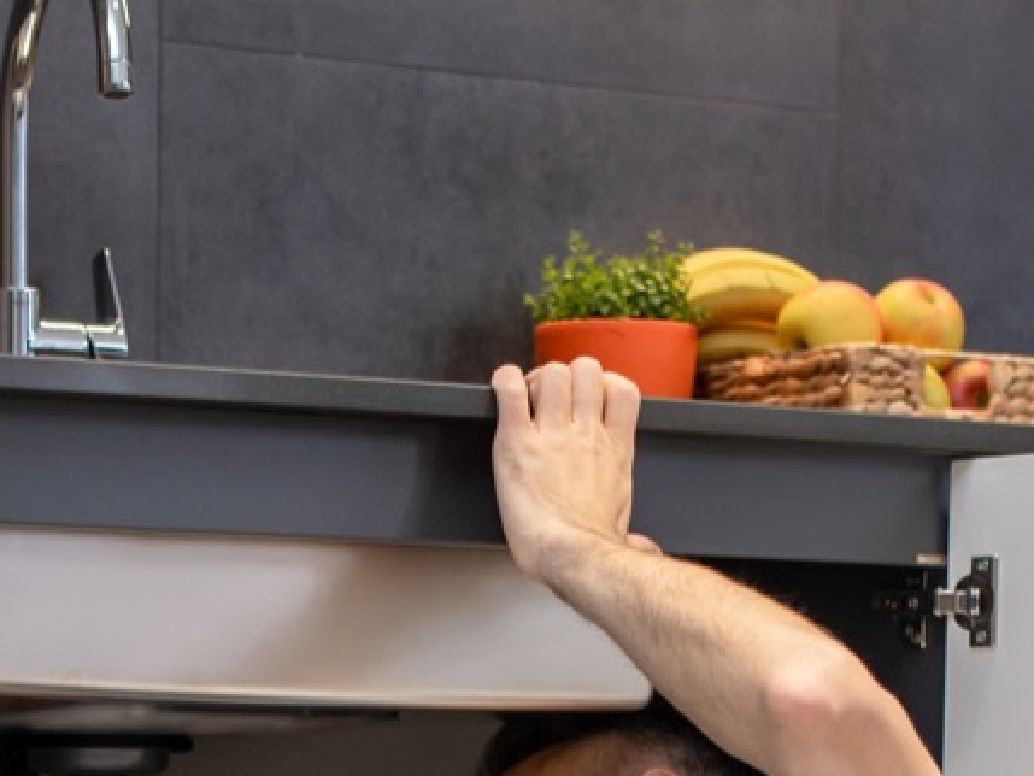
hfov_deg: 13.9
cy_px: 1262
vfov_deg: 10.1
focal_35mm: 141
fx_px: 4213
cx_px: 215
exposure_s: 1/160
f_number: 2.2
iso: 400
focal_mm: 35
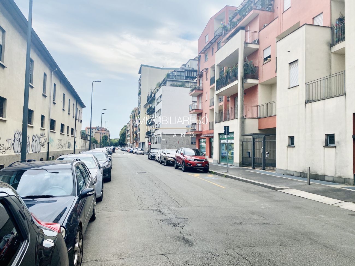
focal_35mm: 26
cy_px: 133
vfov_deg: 53.1
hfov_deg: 67.3
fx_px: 267
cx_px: 178
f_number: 1.8
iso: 32
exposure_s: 1/998
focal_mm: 4.25
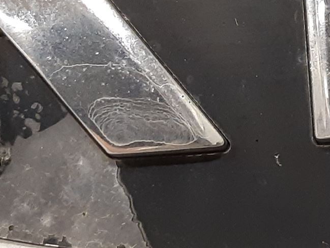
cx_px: 358
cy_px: 158
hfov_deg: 22.6
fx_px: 782
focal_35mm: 82
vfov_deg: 18.0
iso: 200
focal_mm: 3.93
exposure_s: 1/33
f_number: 1.7
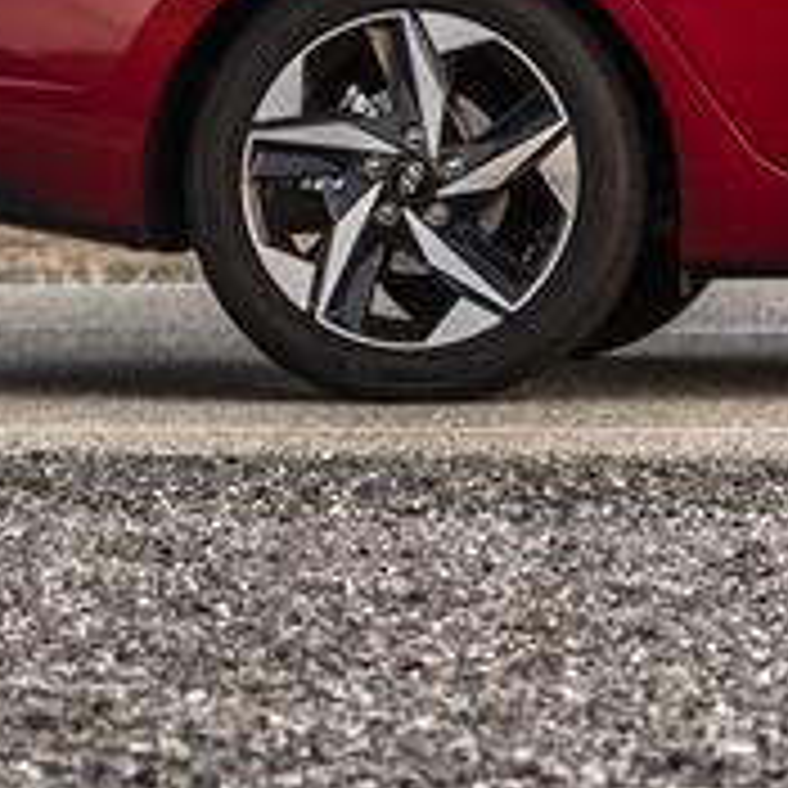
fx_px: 8757
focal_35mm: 340
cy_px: -651
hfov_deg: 5.1
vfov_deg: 5.1
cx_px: 1315
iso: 64
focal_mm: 70
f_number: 5
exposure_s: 1/15
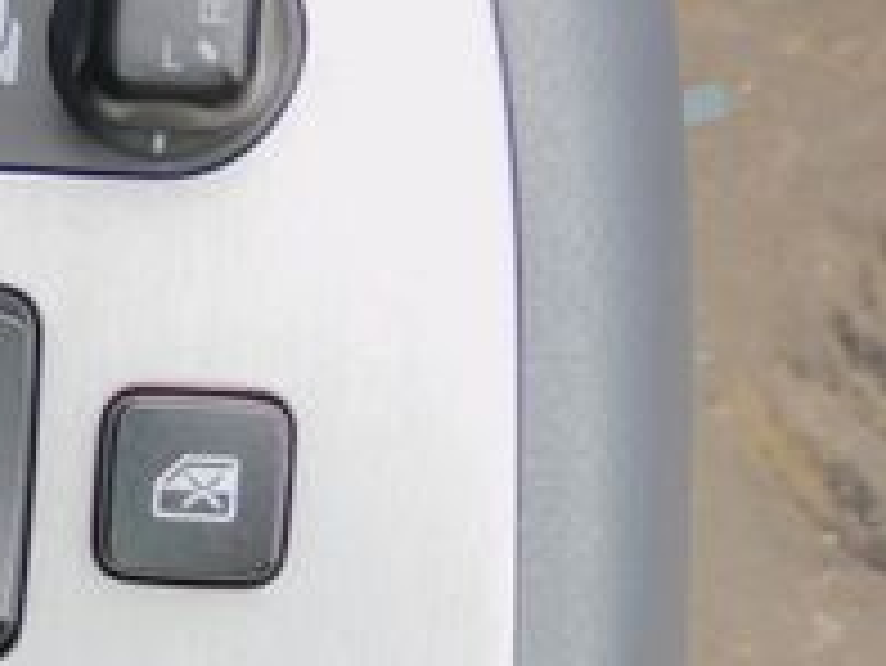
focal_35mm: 130
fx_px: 3329
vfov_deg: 11.2
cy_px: 846
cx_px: -472
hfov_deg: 14.1
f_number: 3.8
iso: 125
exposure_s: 1/80
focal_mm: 7.2
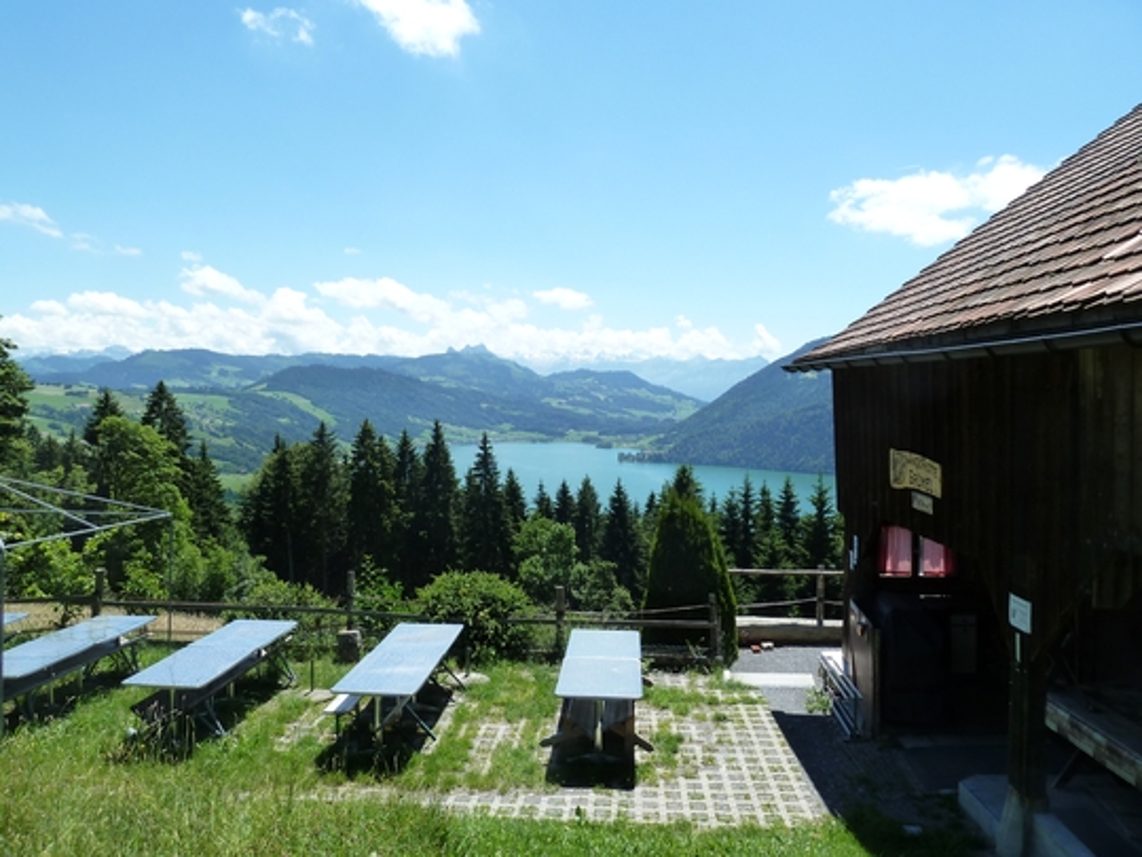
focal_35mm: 25
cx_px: 571
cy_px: 428
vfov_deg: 54.9
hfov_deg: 69.4
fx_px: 825
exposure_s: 1/400
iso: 125
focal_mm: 4.1
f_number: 4
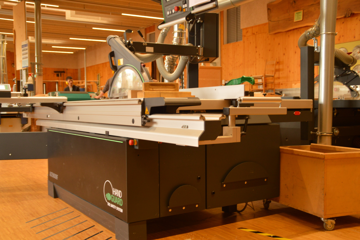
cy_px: 120
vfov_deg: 31.8
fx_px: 420
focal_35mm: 42
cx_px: 180
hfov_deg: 46.4
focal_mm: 28
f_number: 4
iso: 400
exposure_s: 1/60
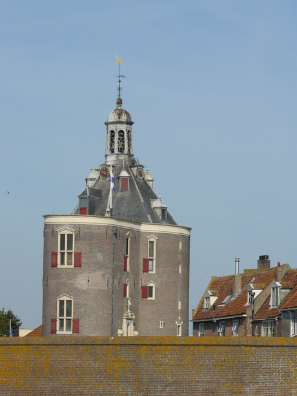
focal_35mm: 190
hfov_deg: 7.8
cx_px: 148
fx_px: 2173
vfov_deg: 10.4
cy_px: 198
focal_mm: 31.6
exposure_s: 1/400
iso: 100
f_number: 7.1
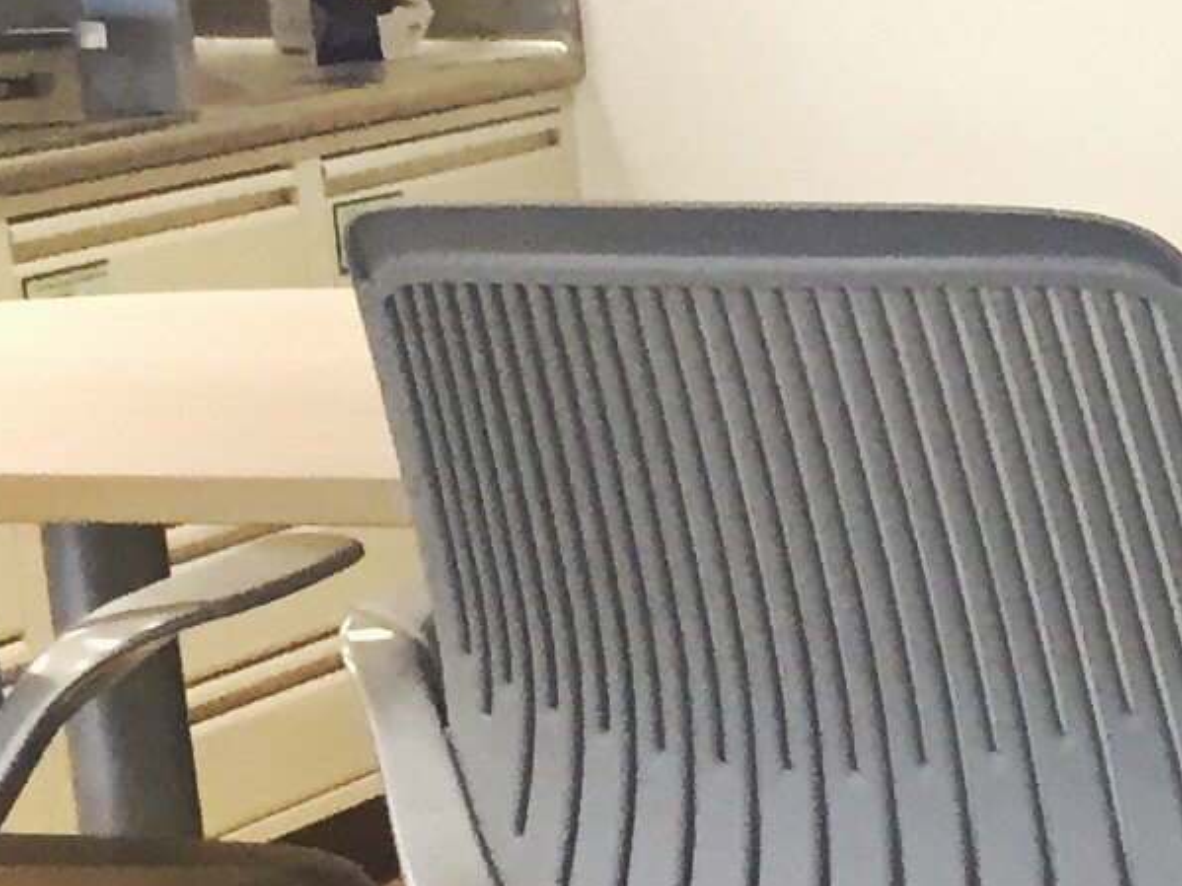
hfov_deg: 10.3
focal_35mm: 158
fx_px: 5394
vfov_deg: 9.3
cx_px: 3080
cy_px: 815
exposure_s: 1/30
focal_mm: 4.15
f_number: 2.2
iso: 80
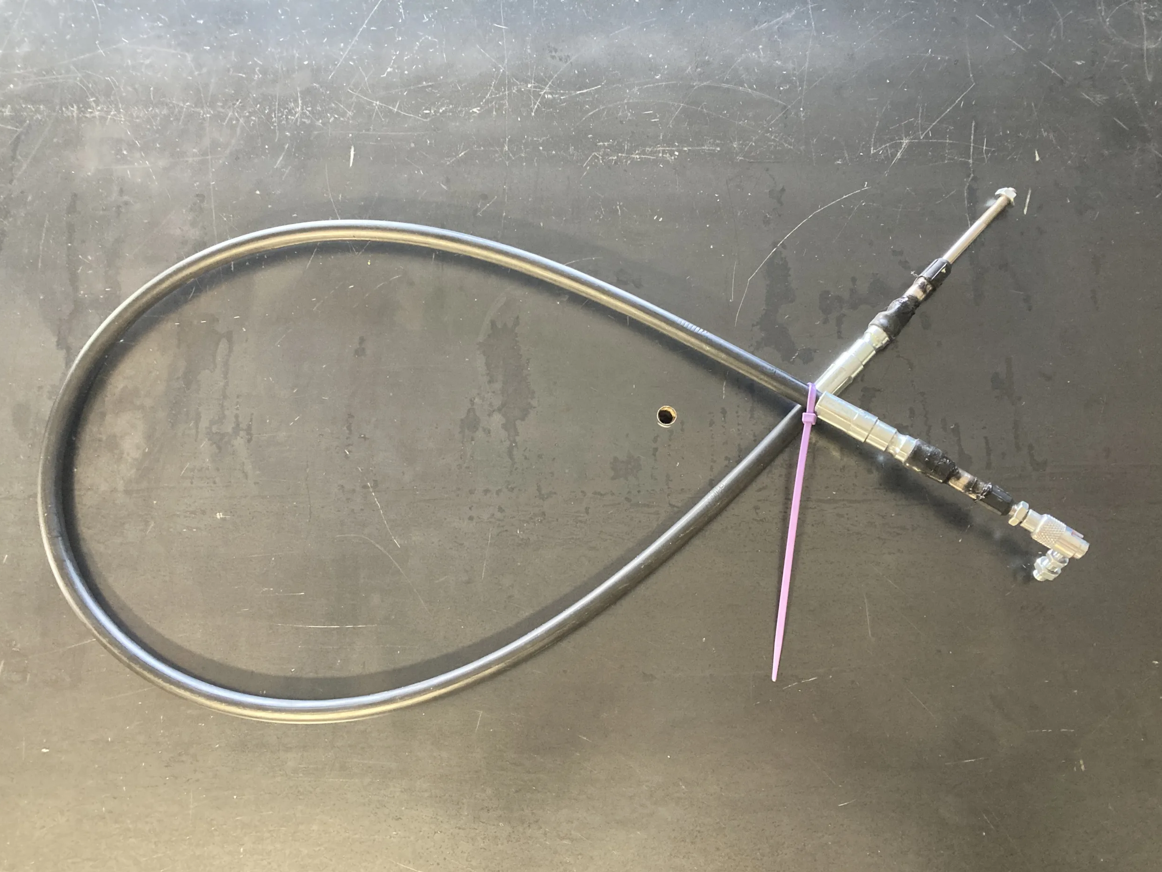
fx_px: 973
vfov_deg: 48.2
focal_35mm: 29
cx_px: 597
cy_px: 451
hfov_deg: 61.6
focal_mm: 3.99
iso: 320
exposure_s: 1/60
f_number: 1.8
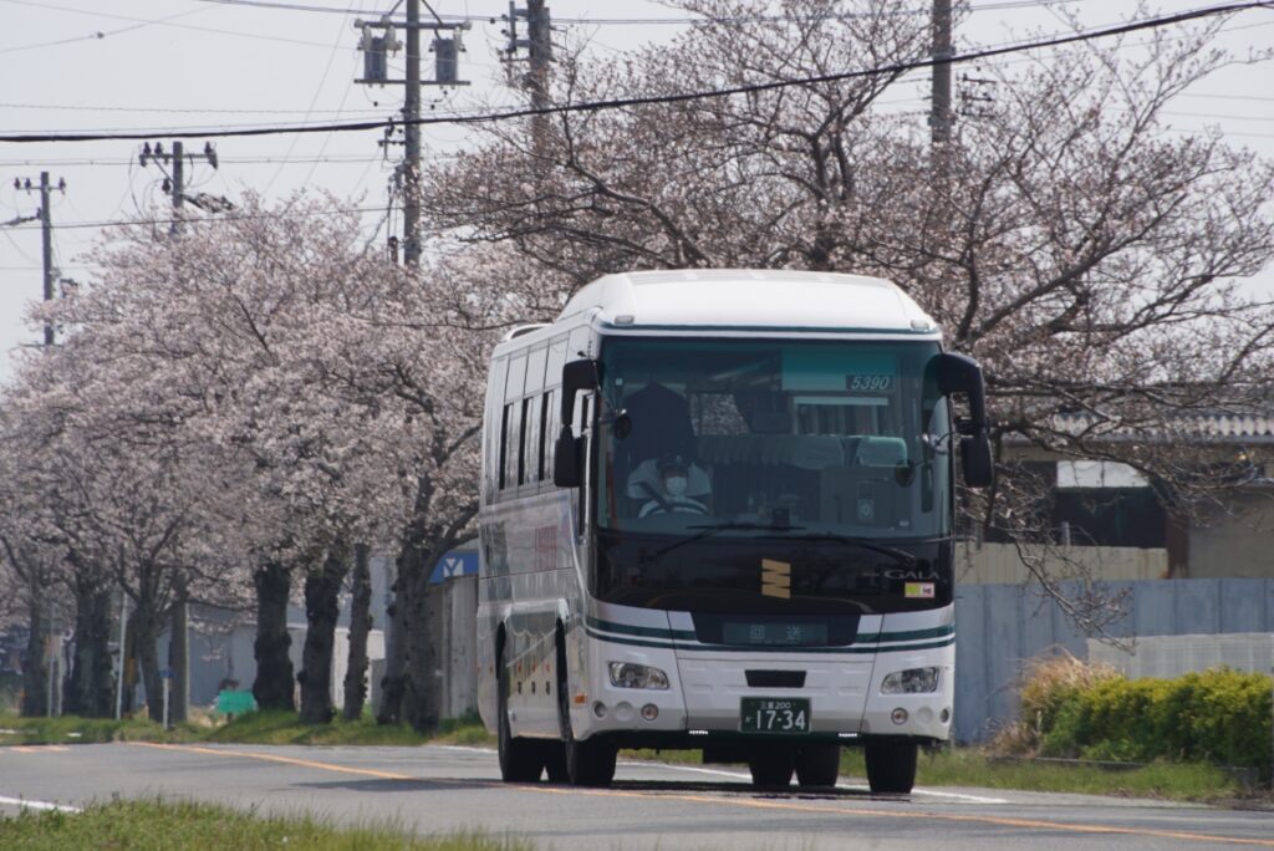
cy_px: 426
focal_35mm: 375
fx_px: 13278
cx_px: 637
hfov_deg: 5.5
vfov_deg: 3.7
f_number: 13
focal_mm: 250
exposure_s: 1/100
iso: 100
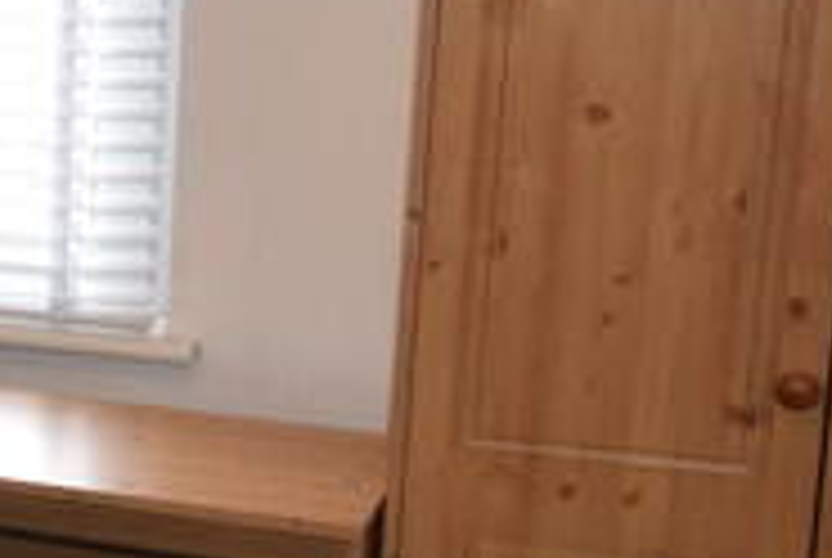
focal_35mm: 108
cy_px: 286
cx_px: -765
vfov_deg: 12.8
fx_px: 2494
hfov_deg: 15.6
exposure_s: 1/125
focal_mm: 13
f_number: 5.6
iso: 800
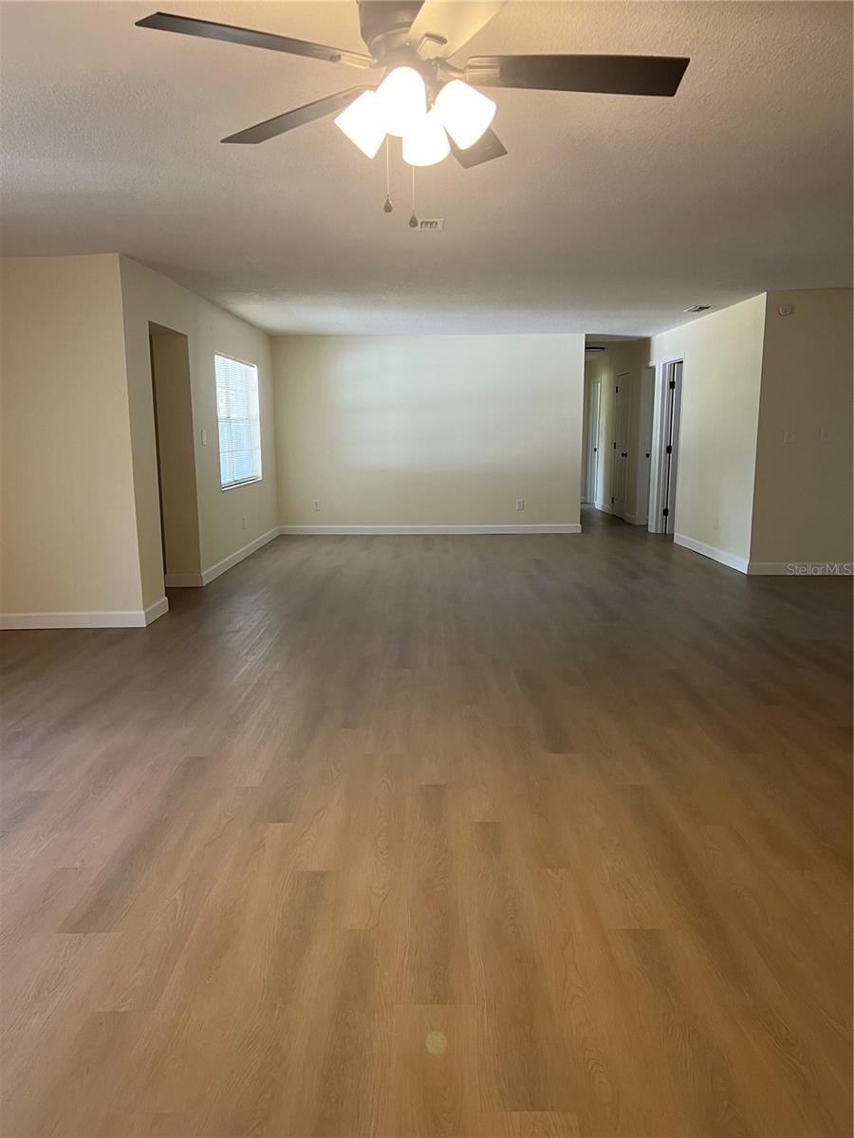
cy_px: 569
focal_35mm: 26
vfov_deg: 67.3
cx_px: 427
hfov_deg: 53.1
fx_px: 855
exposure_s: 1/60
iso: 100
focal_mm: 5.7
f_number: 1.5
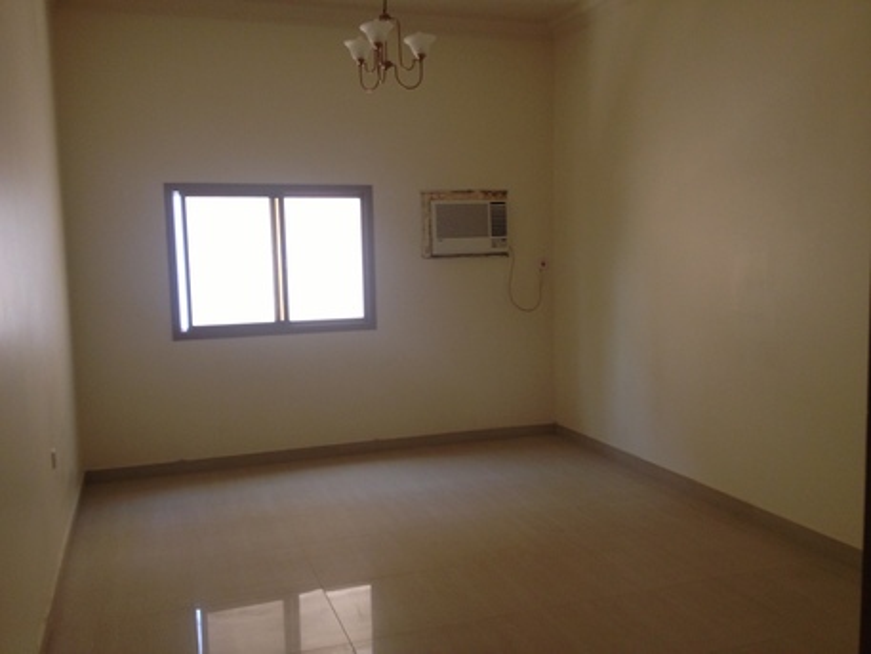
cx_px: 436
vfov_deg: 40.7
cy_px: 327
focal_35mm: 35
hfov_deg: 52.6
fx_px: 881
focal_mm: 4.28
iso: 125
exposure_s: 1/20
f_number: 2.4
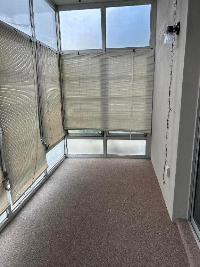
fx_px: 200
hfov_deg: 53.1
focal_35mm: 26
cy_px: 134
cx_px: 100
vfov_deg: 67.3
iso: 50
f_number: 1.5
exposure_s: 1/452
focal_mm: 5.7
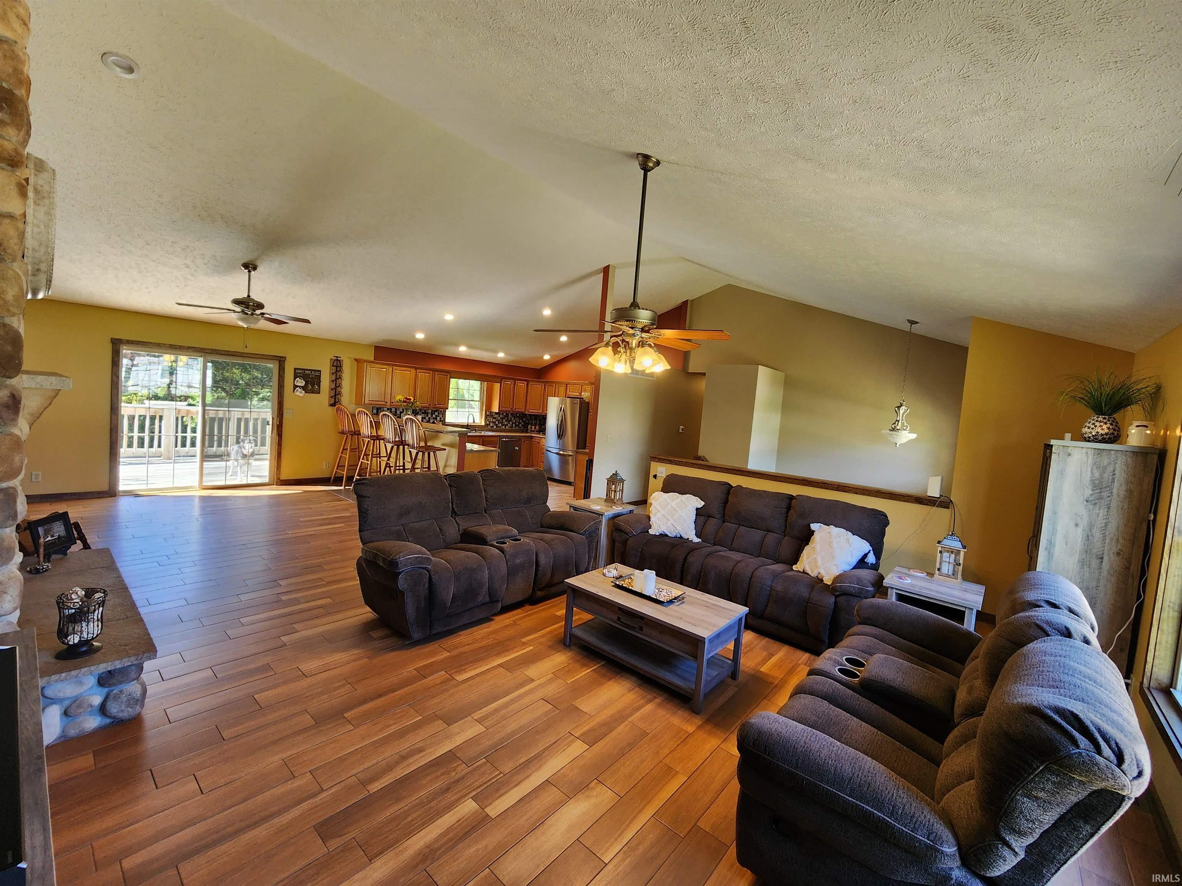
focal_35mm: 13
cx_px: 591
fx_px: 444
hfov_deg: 106.2
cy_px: 443
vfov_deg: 89.9
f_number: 2.2
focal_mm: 2.2
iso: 160
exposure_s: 1/60
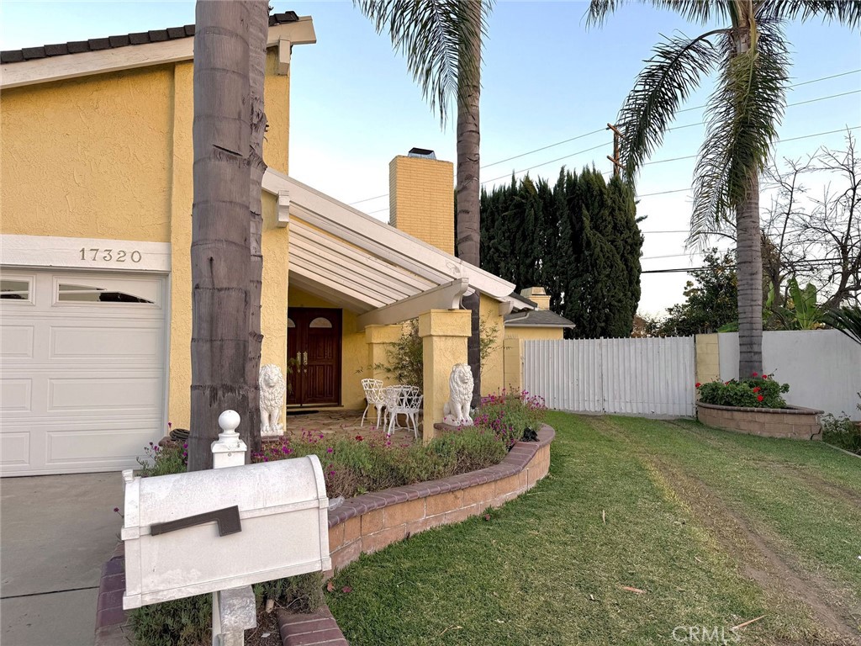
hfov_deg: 71.6
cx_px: 430
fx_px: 597
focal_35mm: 24
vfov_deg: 56.8
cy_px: 323
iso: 80
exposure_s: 1/367
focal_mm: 6.76
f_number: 1.78
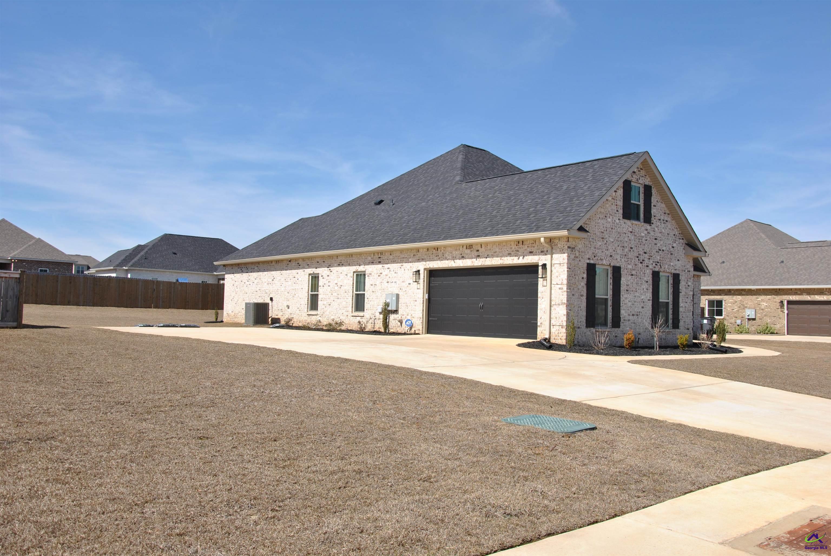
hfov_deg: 59.4
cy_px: 278
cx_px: 416
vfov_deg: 41.8
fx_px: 728
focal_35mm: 32
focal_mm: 21
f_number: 9
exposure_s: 1/320
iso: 100
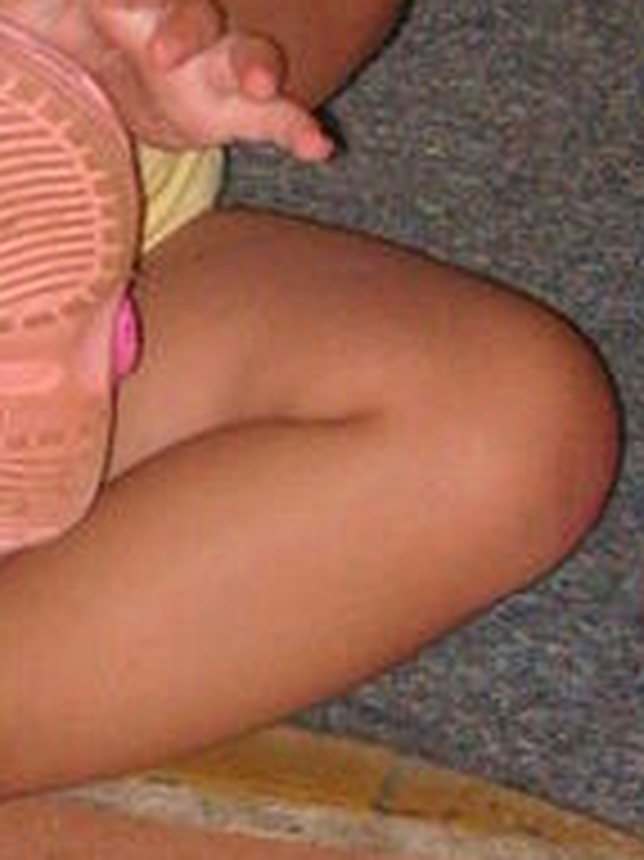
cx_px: -140
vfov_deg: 5.8
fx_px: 8543
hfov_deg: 4.3
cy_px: 482
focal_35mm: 344
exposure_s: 1/90
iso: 160
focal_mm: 13.6
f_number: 4.6
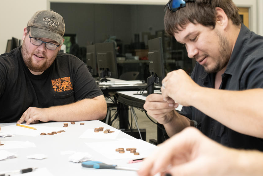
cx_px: 120
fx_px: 438
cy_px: 72
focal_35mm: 60
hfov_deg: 33.4
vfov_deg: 22.6
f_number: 5.6
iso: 2500
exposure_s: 1/250
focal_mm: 50
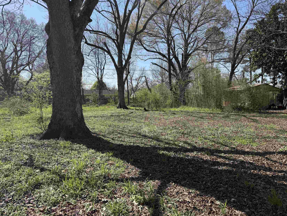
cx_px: 148
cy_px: 111
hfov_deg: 69.4
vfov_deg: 54.9
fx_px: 207
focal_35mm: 25
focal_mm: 6.76
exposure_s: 1/2525
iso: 80
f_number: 1.78
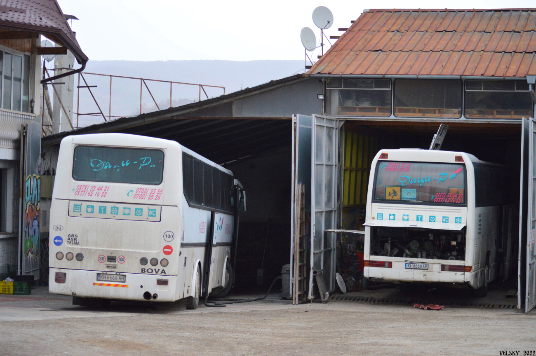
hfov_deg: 24.6
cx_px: 268
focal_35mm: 82
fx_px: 1227
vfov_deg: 16.5
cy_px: 178
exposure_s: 1/1000
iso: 900
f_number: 4
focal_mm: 55
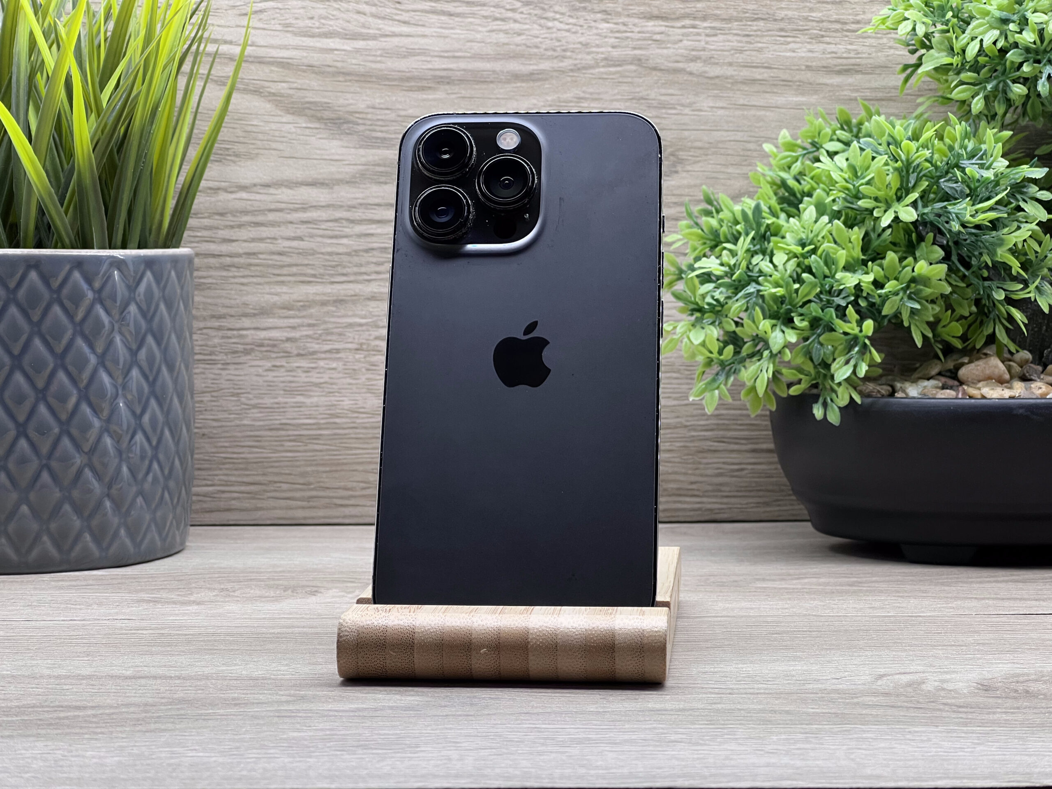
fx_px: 2340
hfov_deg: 25.3
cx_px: 526
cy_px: 394
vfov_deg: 19.1
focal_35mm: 77
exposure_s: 1/100
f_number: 2.8
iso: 125
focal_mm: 9
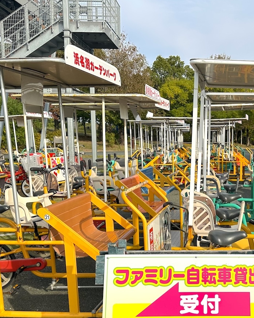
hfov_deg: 33.9
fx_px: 404
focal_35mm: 43
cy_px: 214
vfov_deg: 42.3
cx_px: 202
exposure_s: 1/3356
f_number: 1.78
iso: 80
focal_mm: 6.86
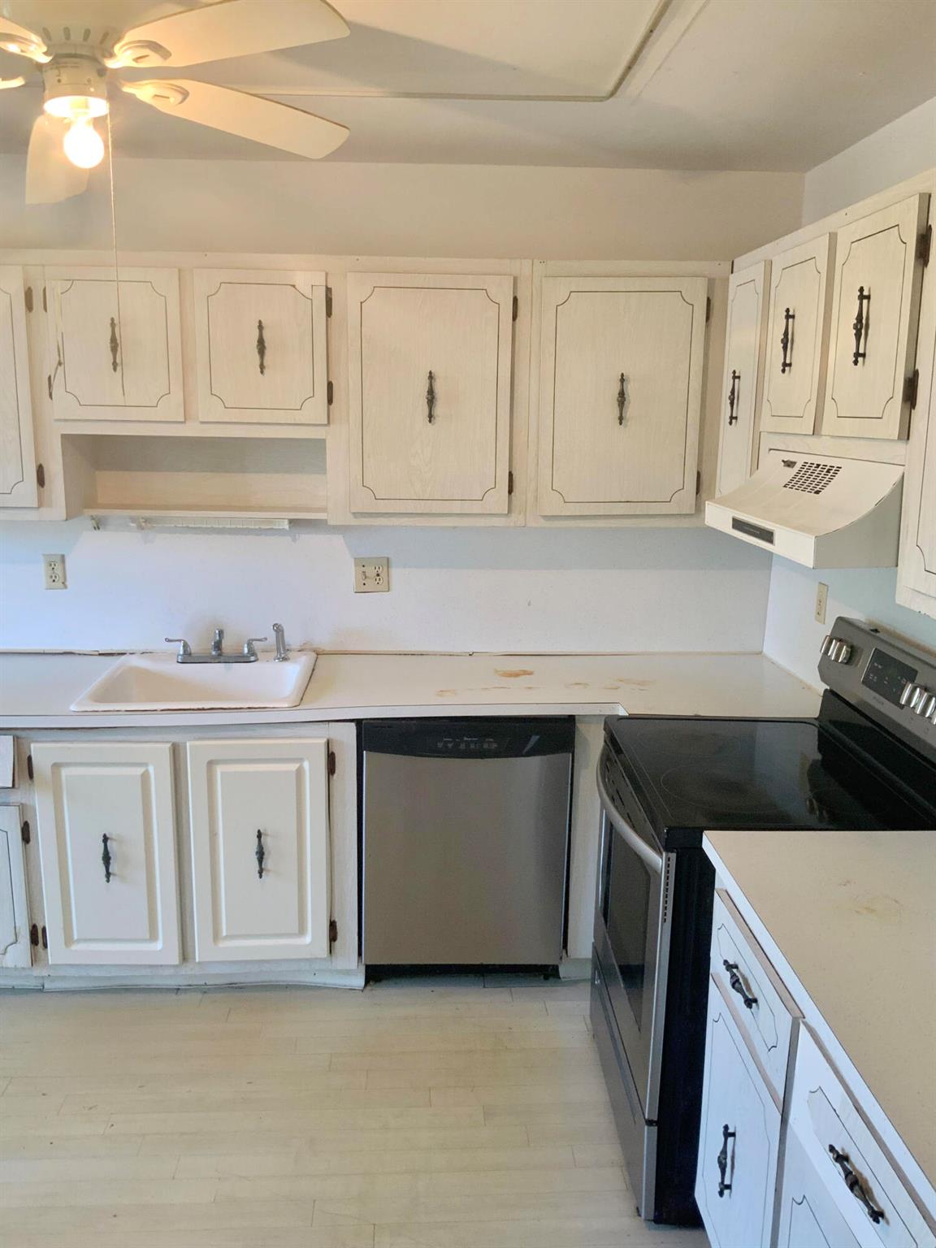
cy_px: 624
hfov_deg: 48.2
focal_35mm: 29
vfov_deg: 61.7
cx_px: 468
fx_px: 1046
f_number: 1.8
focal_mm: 3
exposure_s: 1/60
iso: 125
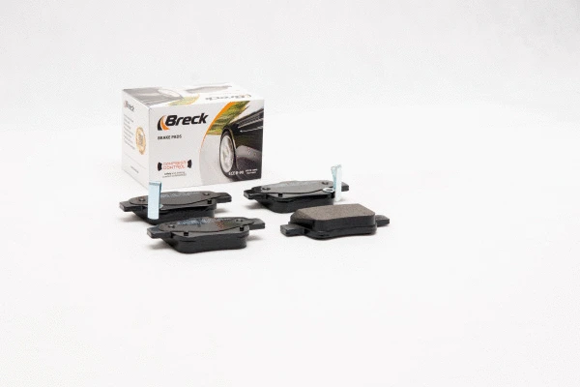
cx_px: 290
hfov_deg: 22.6
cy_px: 194
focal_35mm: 90
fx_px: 1450
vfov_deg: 15.2
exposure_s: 1/200
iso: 100
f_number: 11
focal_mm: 60
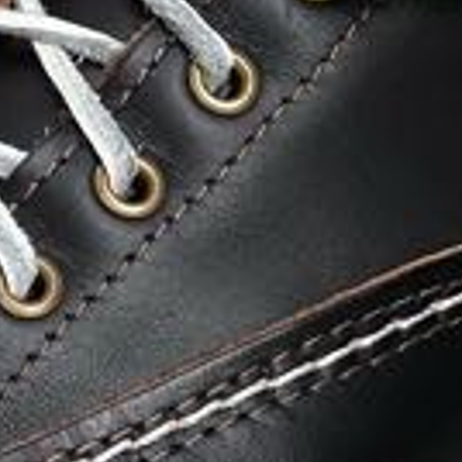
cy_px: -59
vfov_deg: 4.1
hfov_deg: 4.1
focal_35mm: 424
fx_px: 6402
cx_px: -116
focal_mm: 9
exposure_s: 1/121
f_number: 2.8
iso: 32
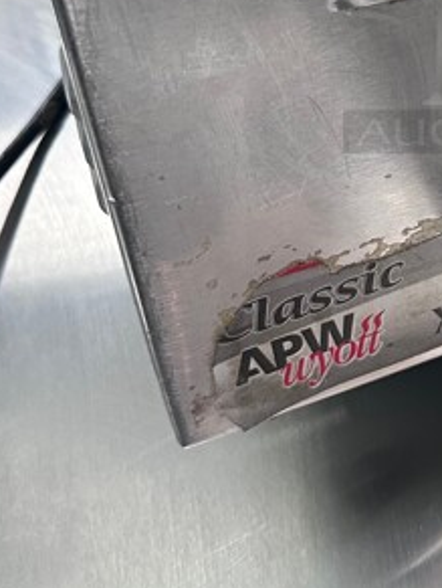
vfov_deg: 27.8
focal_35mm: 67
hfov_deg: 20.2
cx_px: 569
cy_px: 47
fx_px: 1138
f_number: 1.78
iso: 400
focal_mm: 6.86
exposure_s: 1/60
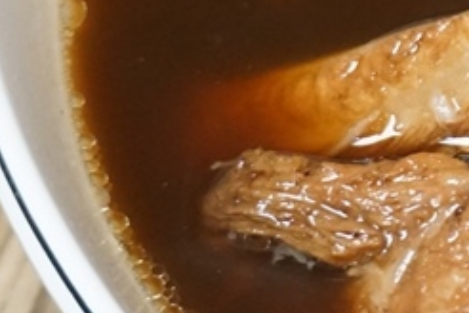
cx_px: 955
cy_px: -87
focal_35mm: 150
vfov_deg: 9.0
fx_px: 1954
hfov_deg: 12.1
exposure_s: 1/60
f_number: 4.5
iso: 2500
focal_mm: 24
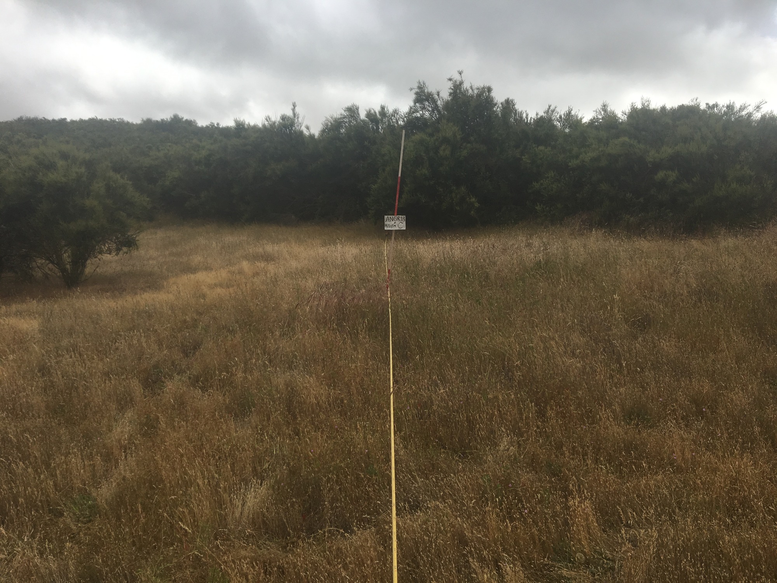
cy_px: 292
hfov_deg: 61.7
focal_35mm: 29
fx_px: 651
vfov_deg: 48.2
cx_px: 388
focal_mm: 4.15
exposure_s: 1/1672
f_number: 2.2
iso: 25
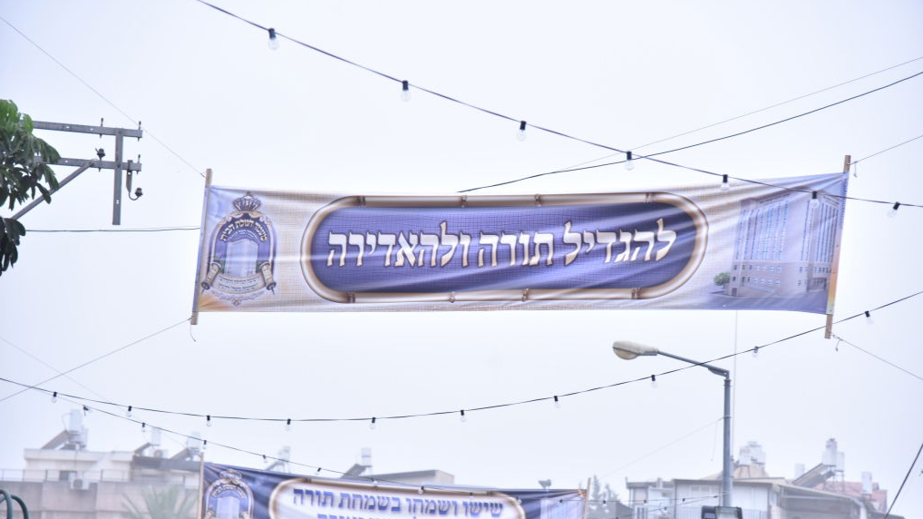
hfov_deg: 22.0
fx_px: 2373
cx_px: 462
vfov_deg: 12.5
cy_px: 301
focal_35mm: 97
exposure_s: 1/250
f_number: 4
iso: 1600
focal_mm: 92
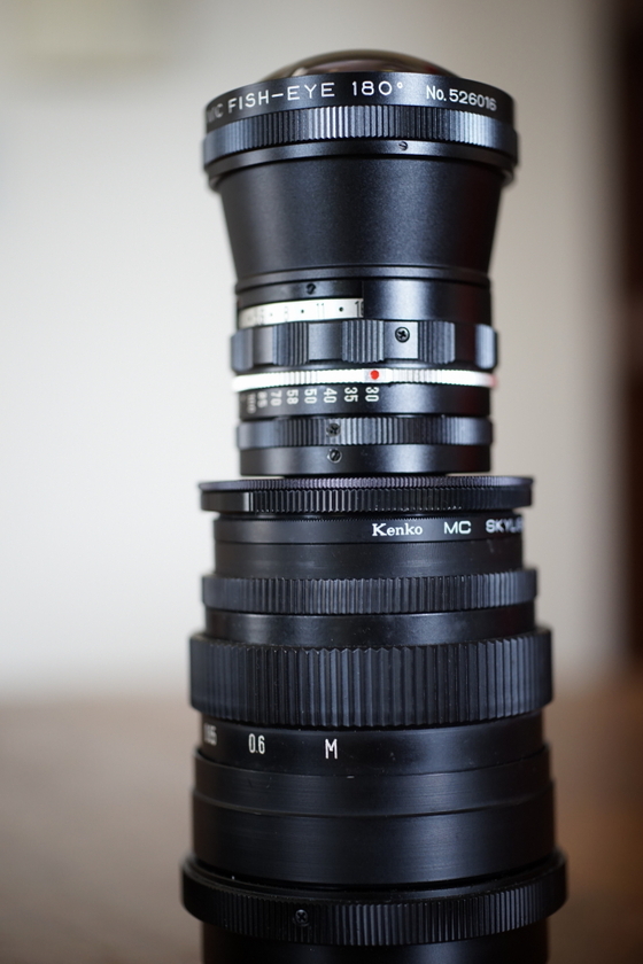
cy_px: 482
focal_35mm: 50
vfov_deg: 39.6
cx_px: 322
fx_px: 1339
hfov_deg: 27.0
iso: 800
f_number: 2.8
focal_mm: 50
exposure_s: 1/10
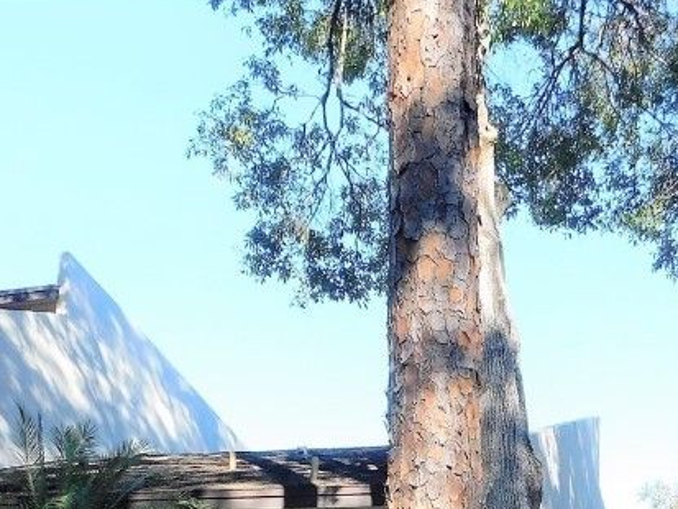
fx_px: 1117
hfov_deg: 33.8
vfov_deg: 23.4
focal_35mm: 57
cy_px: 621
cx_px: 366
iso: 125
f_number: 3
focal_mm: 4
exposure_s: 1/500
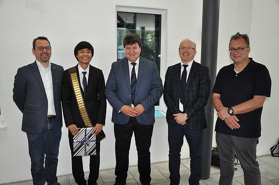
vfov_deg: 41.6
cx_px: 140
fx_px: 244
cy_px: 92
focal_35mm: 32
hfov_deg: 59.6
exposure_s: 1/60
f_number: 4.5
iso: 1000
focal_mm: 21
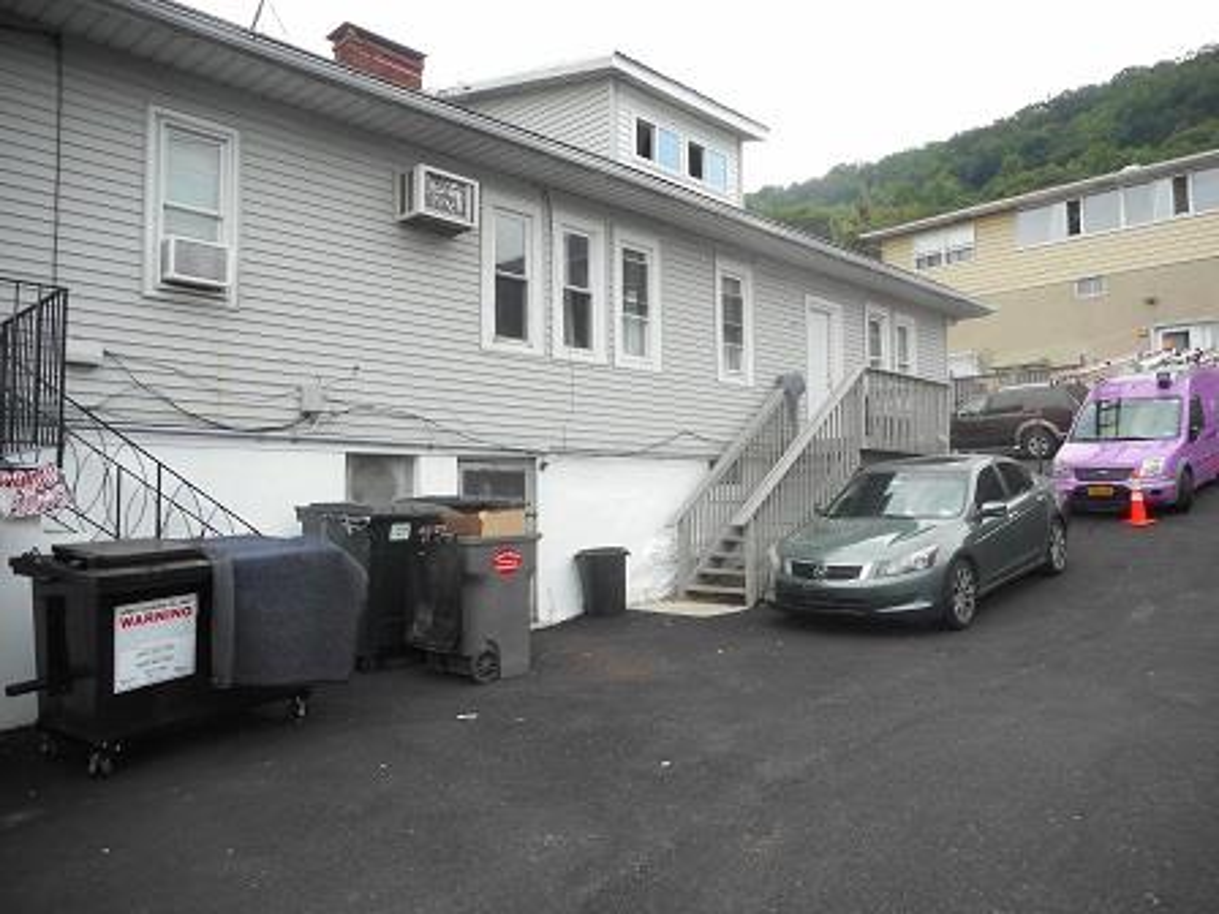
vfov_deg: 54.9
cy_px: 457
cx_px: 610
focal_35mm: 25
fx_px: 880
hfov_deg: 69.4
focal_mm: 4.5
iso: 80
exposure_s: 1/250
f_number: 3.7
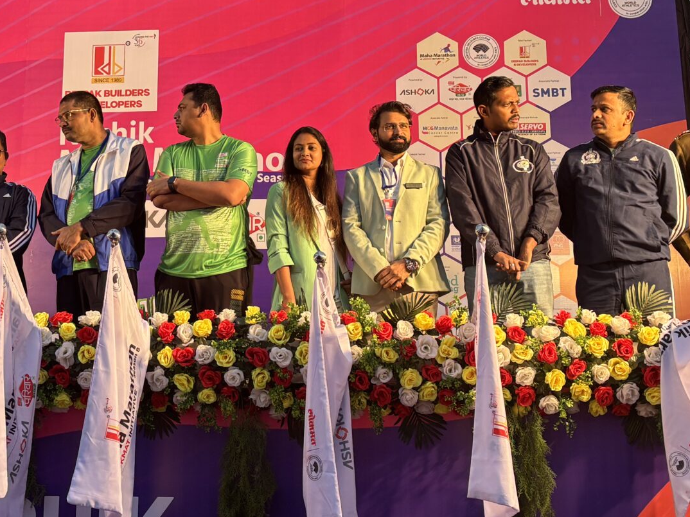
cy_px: 118
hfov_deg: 31.0
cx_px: 250
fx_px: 1236
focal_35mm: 62
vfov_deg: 23.4
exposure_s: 1/101
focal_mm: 5.96
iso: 64
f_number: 1.6
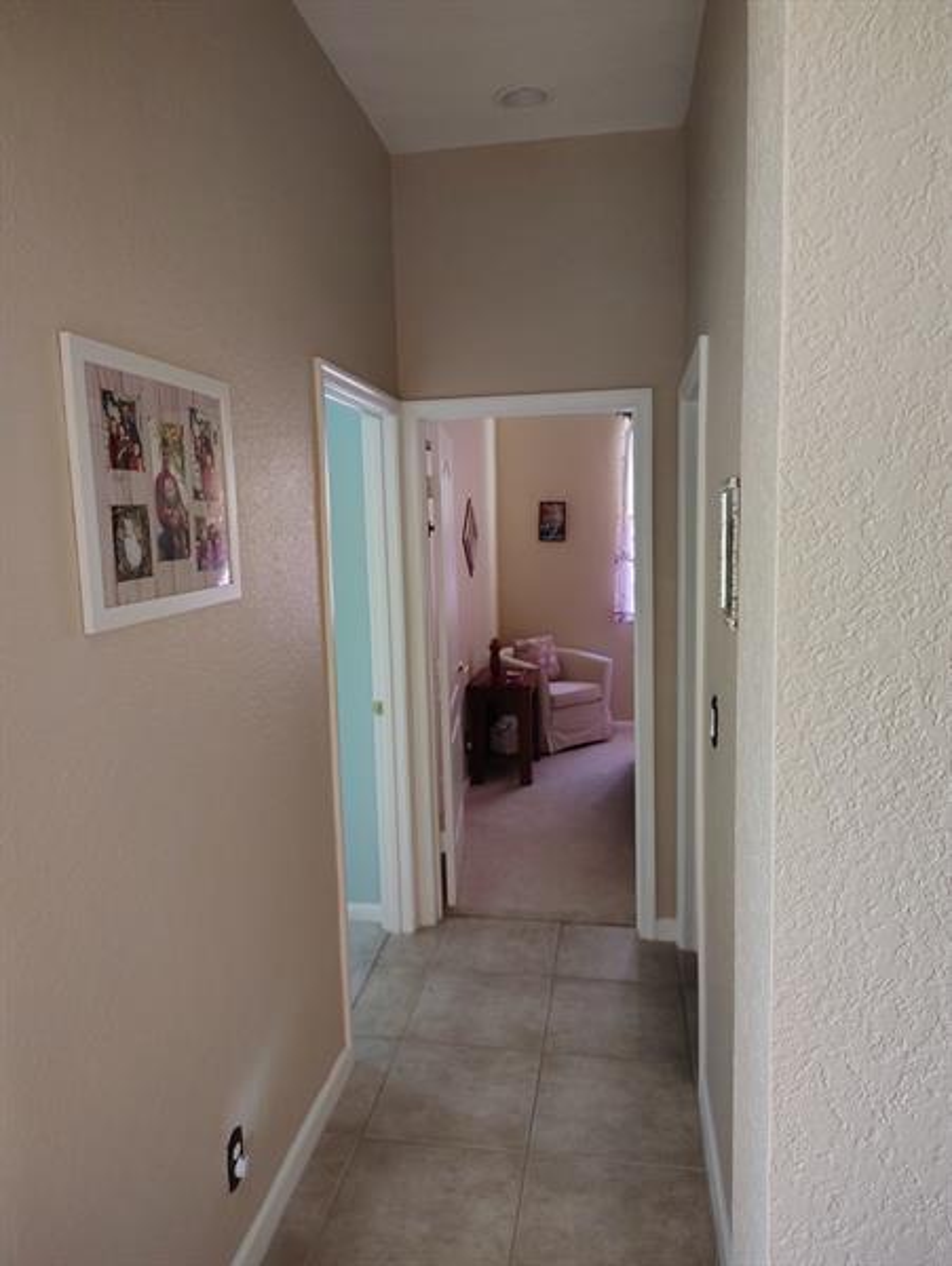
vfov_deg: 71.6
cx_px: 476
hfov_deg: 56.9
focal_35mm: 24
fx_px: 879
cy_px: 633
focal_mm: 5.56
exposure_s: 1/60
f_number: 1.8
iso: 1897
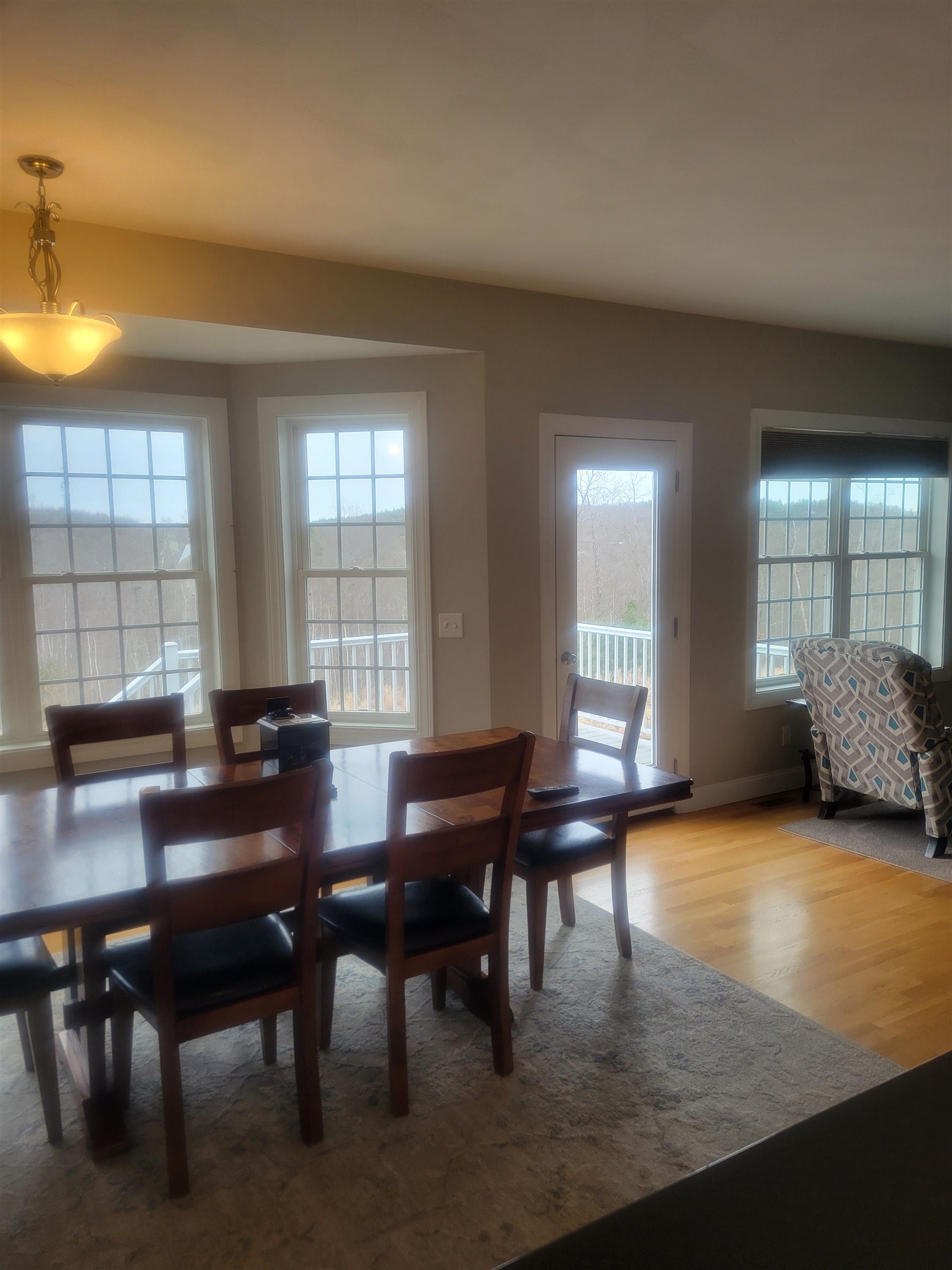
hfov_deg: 53.1
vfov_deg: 67.3
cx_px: 476
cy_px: 635
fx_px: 953
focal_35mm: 26
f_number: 1.8
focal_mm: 5.4
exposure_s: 1/110
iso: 50
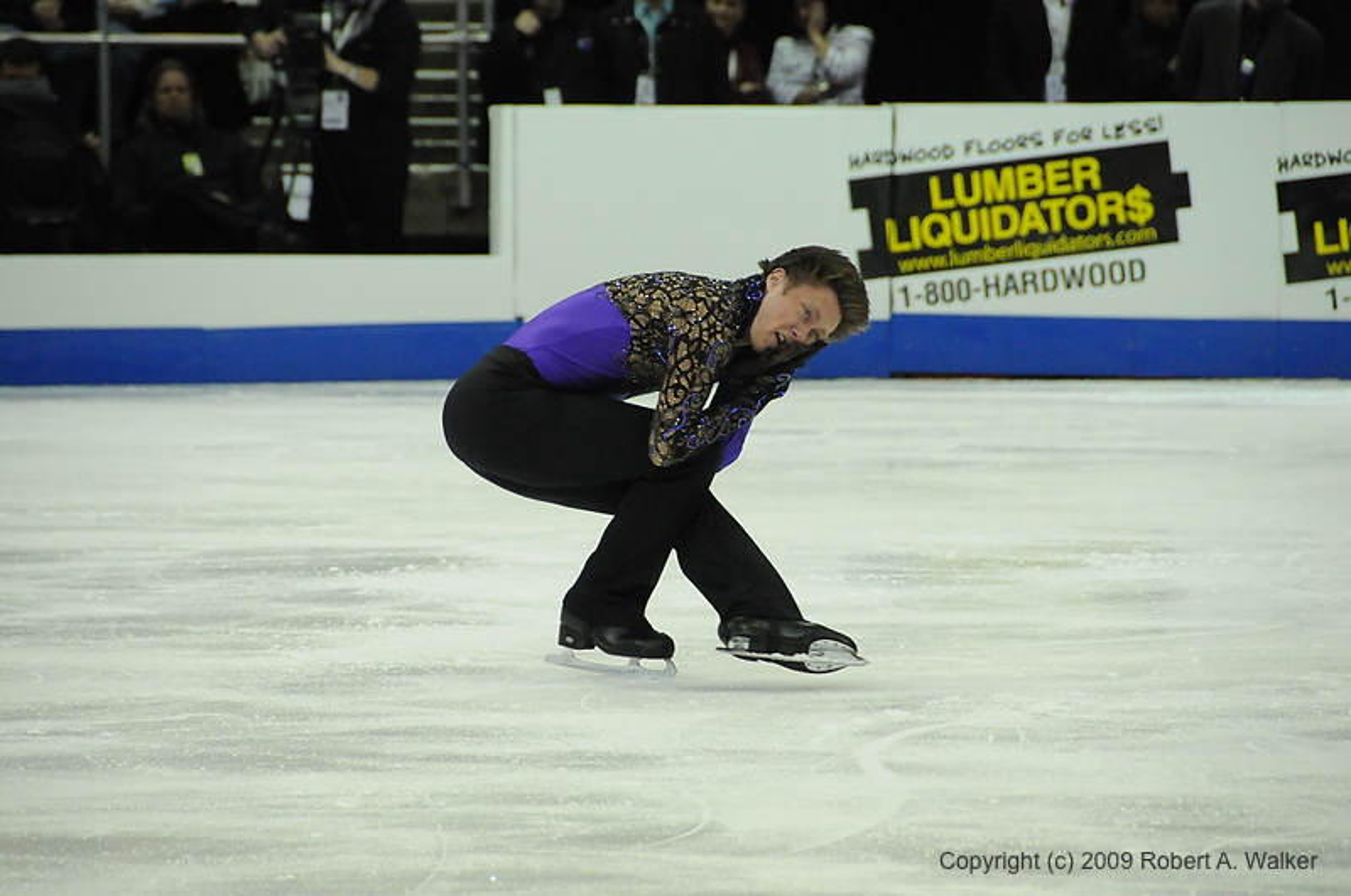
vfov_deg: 4.6
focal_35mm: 300
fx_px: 11242
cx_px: 676
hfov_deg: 6.9
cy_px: 448
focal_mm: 200
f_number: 5.6
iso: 3200
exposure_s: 1/800
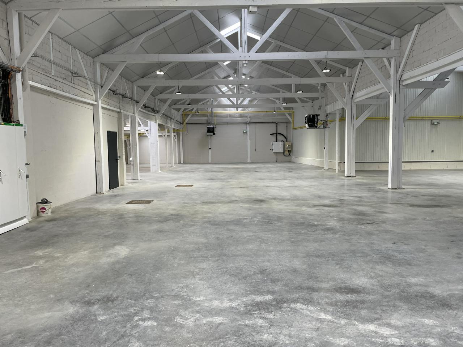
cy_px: 174
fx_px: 348
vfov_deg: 53.1
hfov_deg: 67.3
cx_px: 232
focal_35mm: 26
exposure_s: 1/121
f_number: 1.6
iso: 64
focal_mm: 4.2
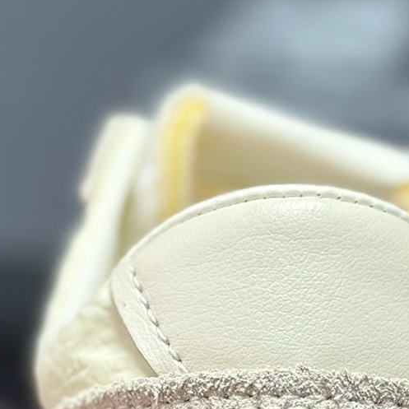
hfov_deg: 10.0
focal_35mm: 175
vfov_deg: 9.8
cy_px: 518
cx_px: 295
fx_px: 2339
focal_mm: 6.86
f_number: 1.78
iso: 80
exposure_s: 1/990
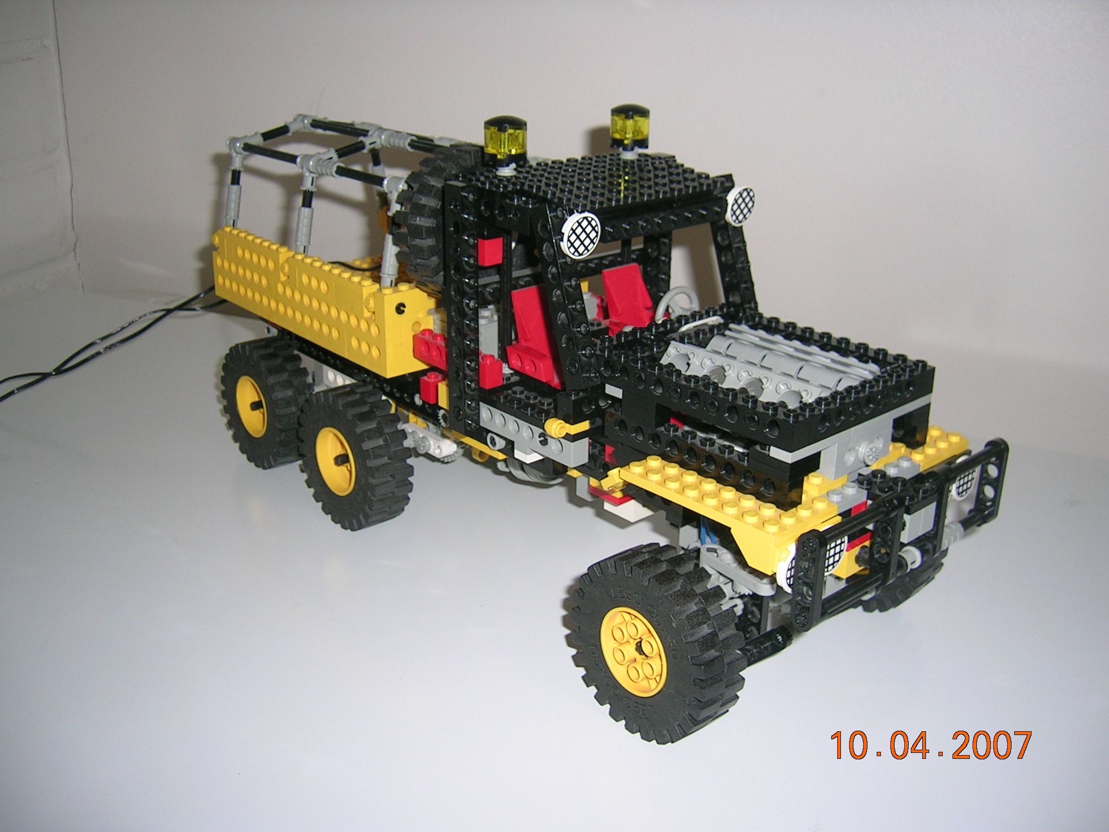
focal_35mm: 35
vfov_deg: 40.7
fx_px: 1121
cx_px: 554
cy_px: 416
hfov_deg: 52.6
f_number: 2.8
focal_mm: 5.4
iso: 50
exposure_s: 1/60.1
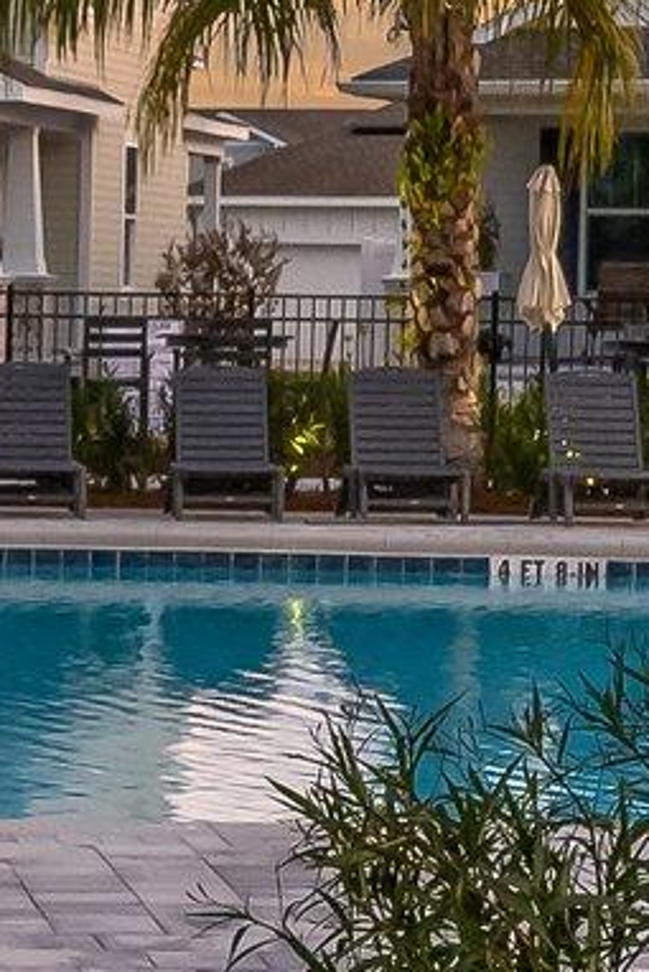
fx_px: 5214
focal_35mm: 193
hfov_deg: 7.0
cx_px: -392
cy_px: 228
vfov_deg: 10.6
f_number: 9
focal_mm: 24
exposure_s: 1/25
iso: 250
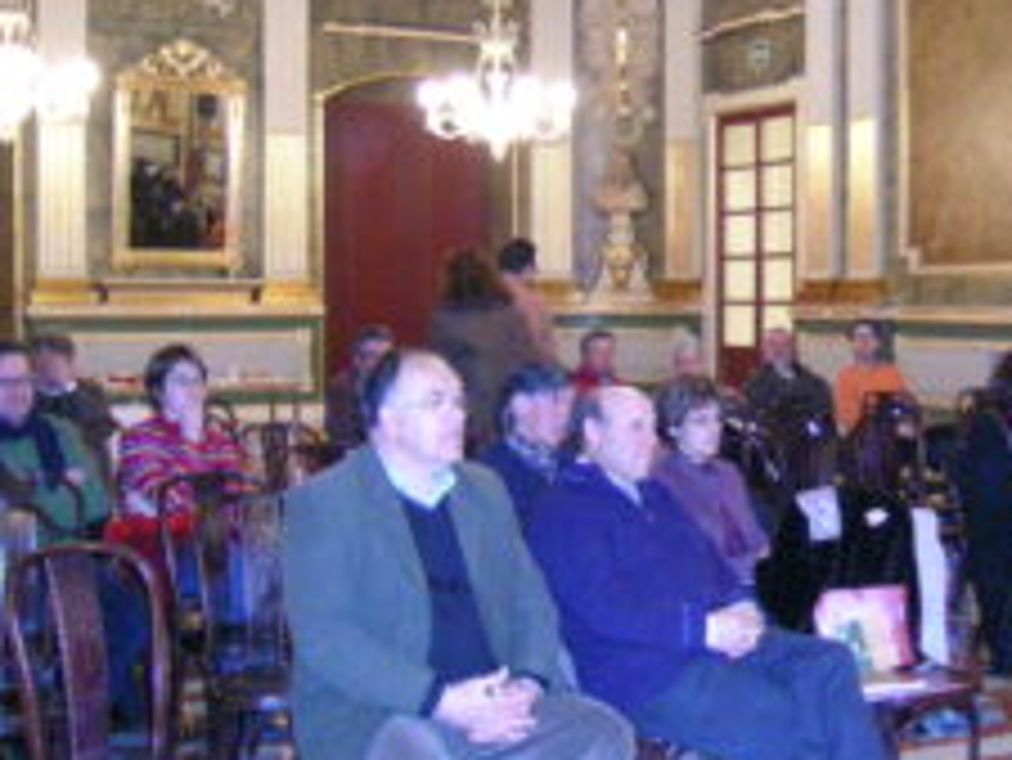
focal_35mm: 61
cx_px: 778
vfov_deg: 24.0
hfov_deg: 31.0
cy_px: 342
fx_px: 1784
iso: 400
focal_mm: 5.8
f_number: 2.8
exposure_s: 1/30
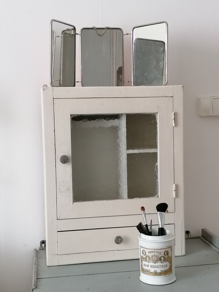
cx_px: 110
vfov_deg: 35.5
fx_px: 456
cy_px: 146
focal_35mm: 54
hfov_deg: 27.0
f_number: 1.8
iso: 200
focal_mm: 4.75
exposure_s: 1/36
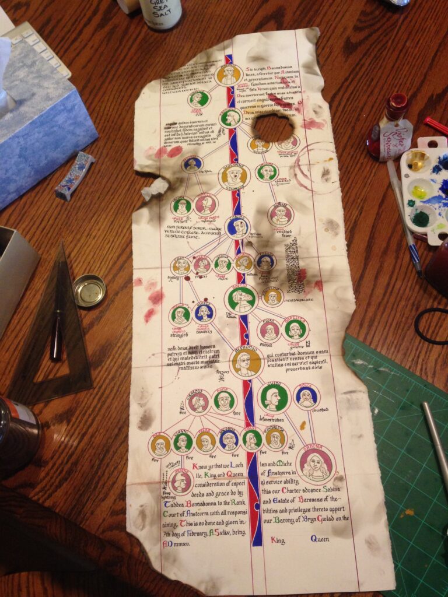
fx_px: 569
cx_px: 224
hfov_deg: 42.9
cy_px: 298
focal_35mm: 33
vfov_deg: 55.4
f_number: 2.4
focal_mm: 4.12
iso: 160
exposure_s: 1/20
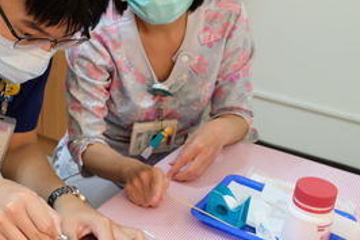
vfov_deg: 22.2
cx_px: 64
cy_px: 132
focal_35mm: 61
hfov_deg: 31.9
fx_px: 610
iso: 2000
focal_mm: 18
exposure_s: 1/60
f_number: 4
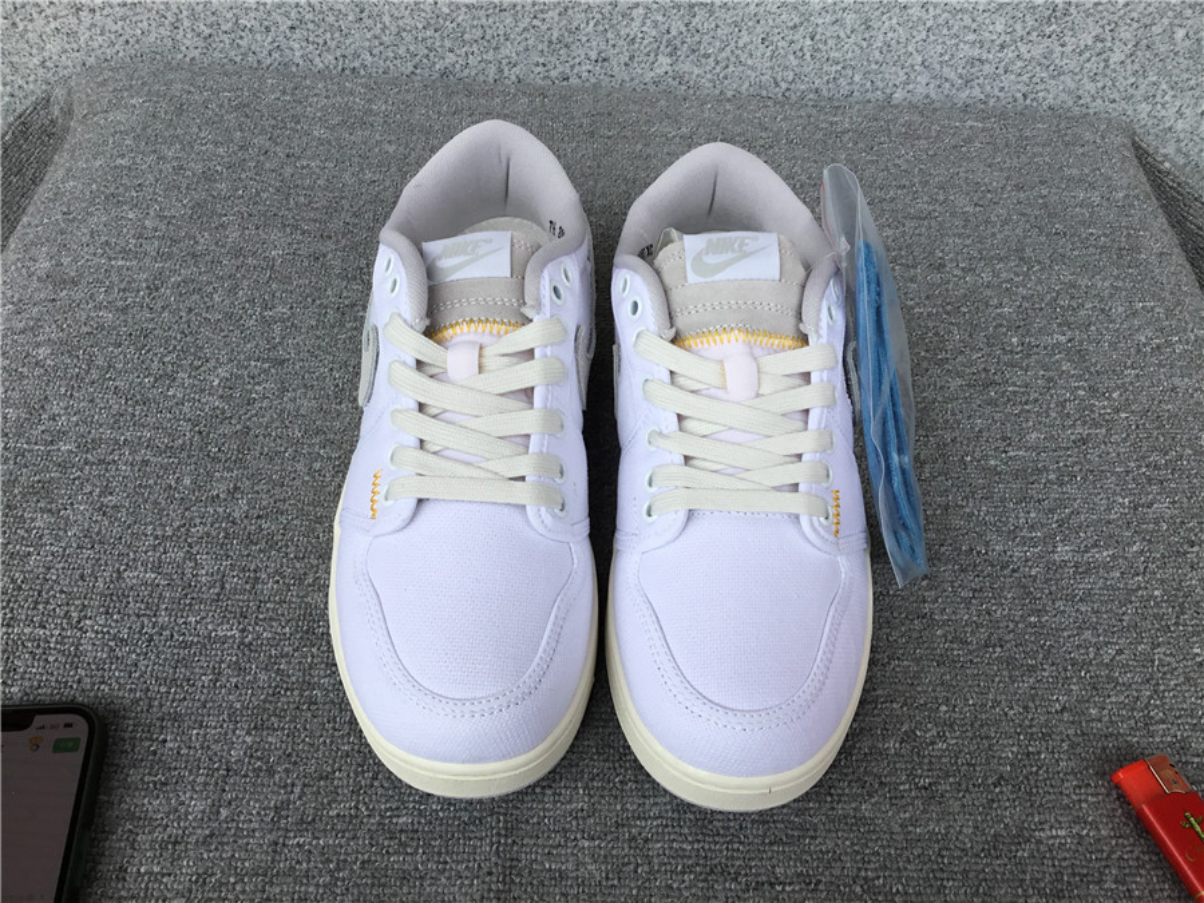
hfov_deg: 58.4
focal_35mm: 31
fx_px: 1078
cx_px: 602
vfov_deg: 45.4
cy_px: 452
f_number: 2.4
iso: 25
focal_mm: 3.3
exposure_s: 1/482
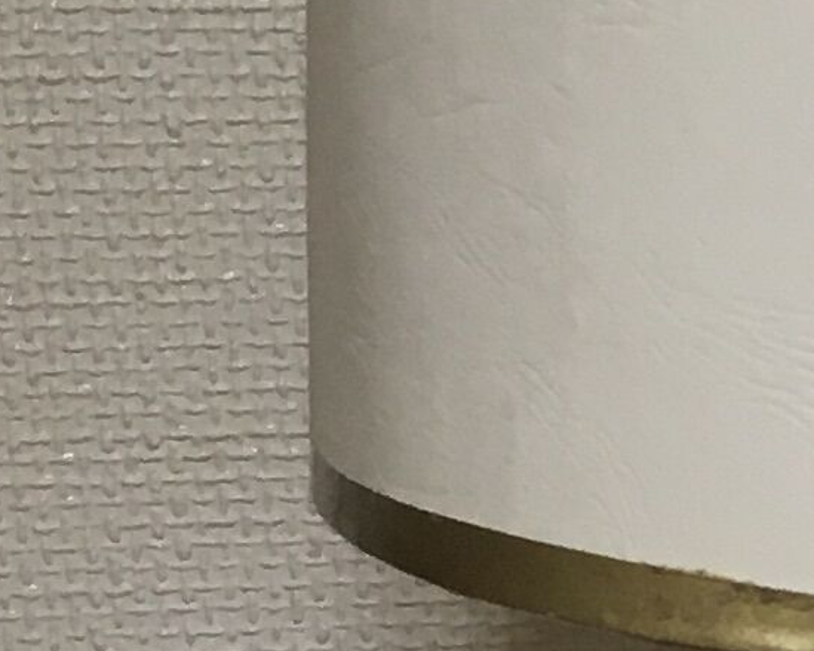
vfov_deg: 7.4
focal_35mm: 208
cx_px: 1960
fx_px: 5010
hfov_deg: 8.5
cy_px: 703
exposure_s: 1/33
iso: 80
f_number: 2.2
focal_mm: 4.15
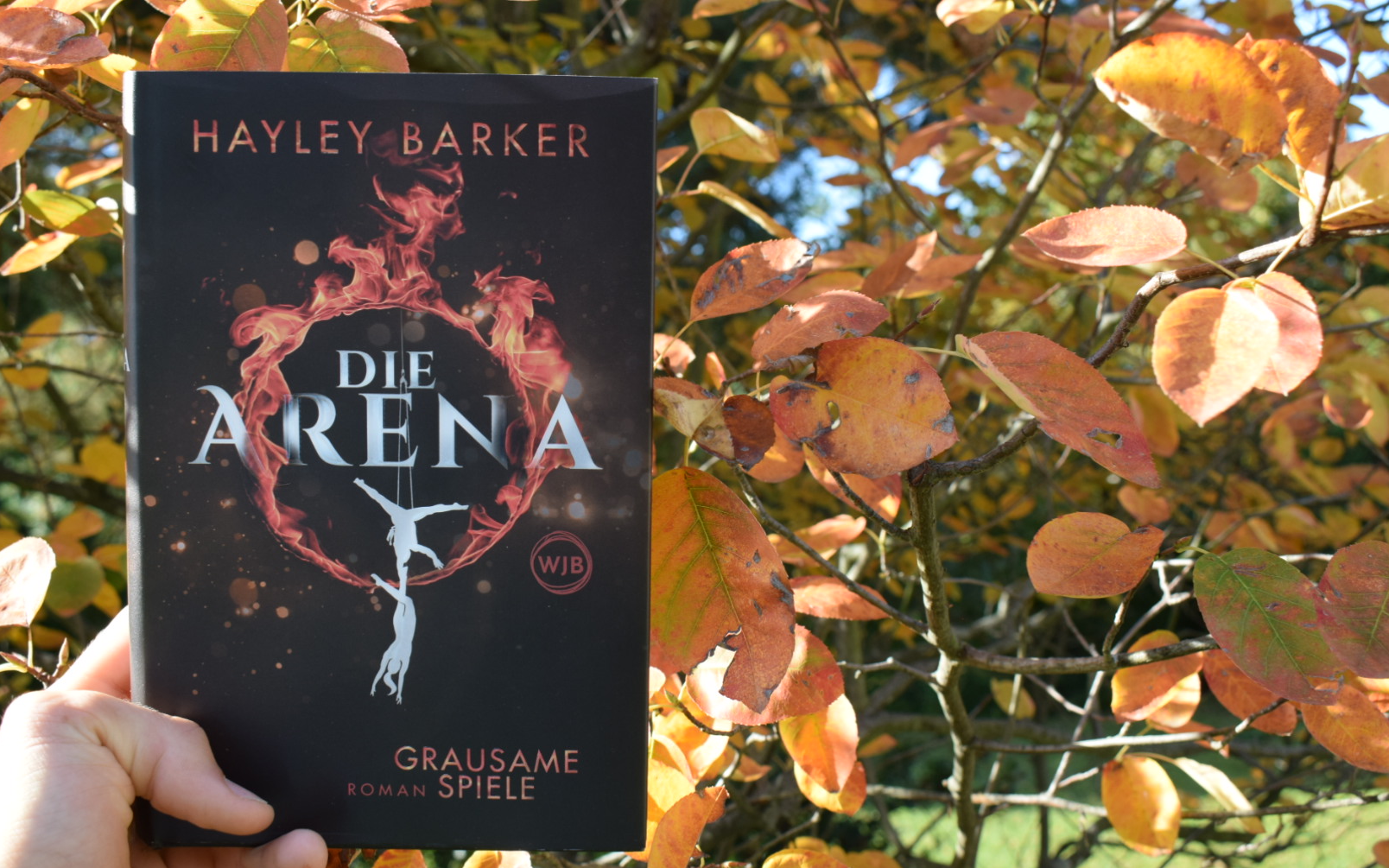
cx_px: 696
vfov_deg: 33.2
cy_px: 432
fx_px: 1458
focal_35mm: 39
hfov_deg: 50.9
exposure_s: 1/200
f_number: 7.1
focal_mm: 25
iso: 400
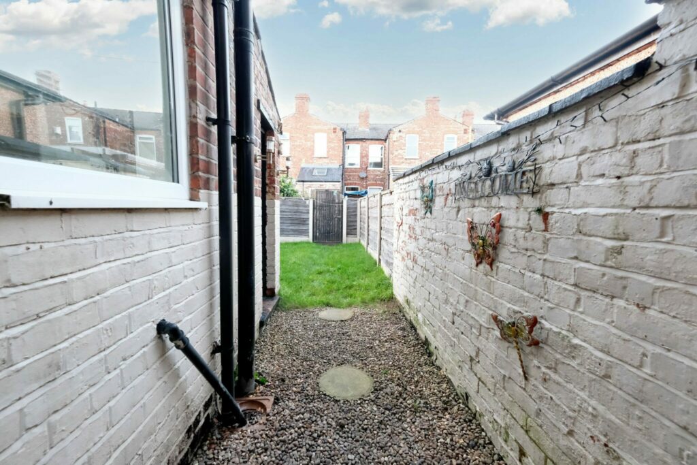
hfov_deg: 100.4
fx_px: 290
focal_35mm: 15
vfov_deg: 77.3
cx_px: 348
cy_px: 232
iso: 4000
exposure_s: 1/50
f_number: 5.6
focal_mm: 10
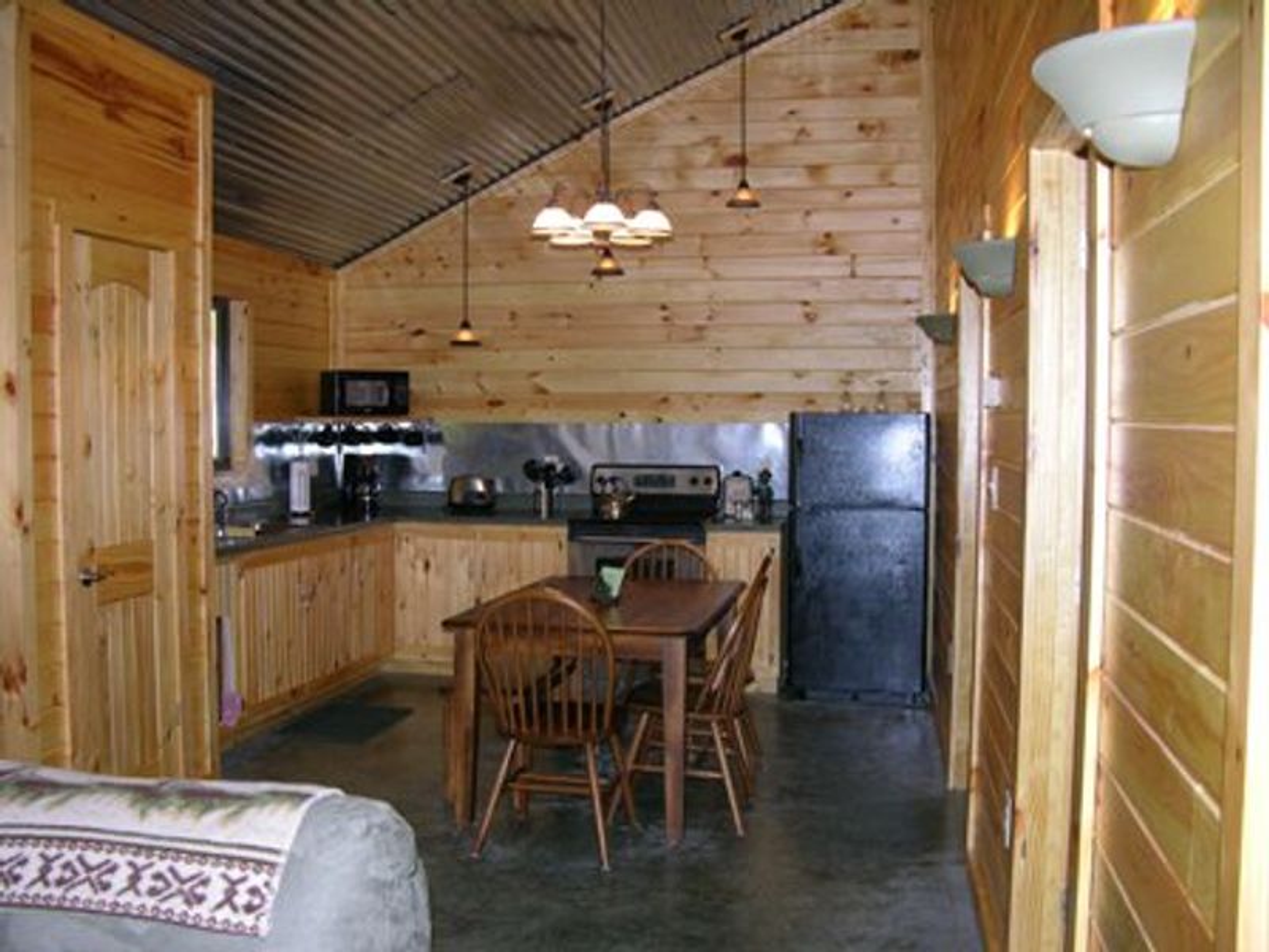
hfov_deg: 52.6
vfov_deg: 40.7
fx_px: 1283
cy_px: 476
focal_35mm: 35
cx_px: 634
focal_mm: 8.9
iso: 200
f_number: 2.8
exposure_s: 1/60.1
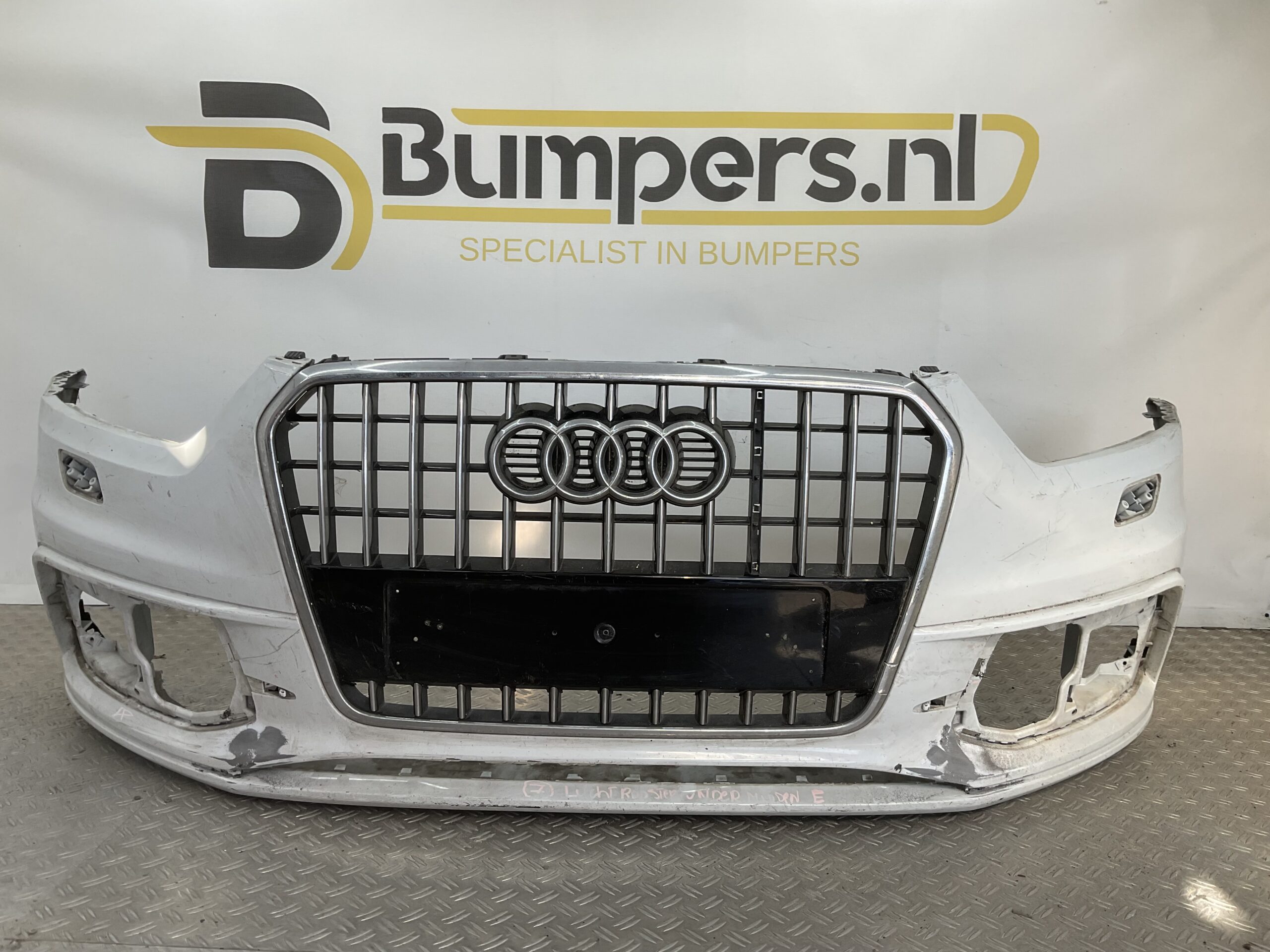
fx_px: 1064
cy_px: 476
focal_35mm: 29
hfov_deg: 61.7
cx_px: 635
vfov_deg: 48.2
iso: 16
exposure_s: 1/211
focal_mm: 3
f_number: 1.8
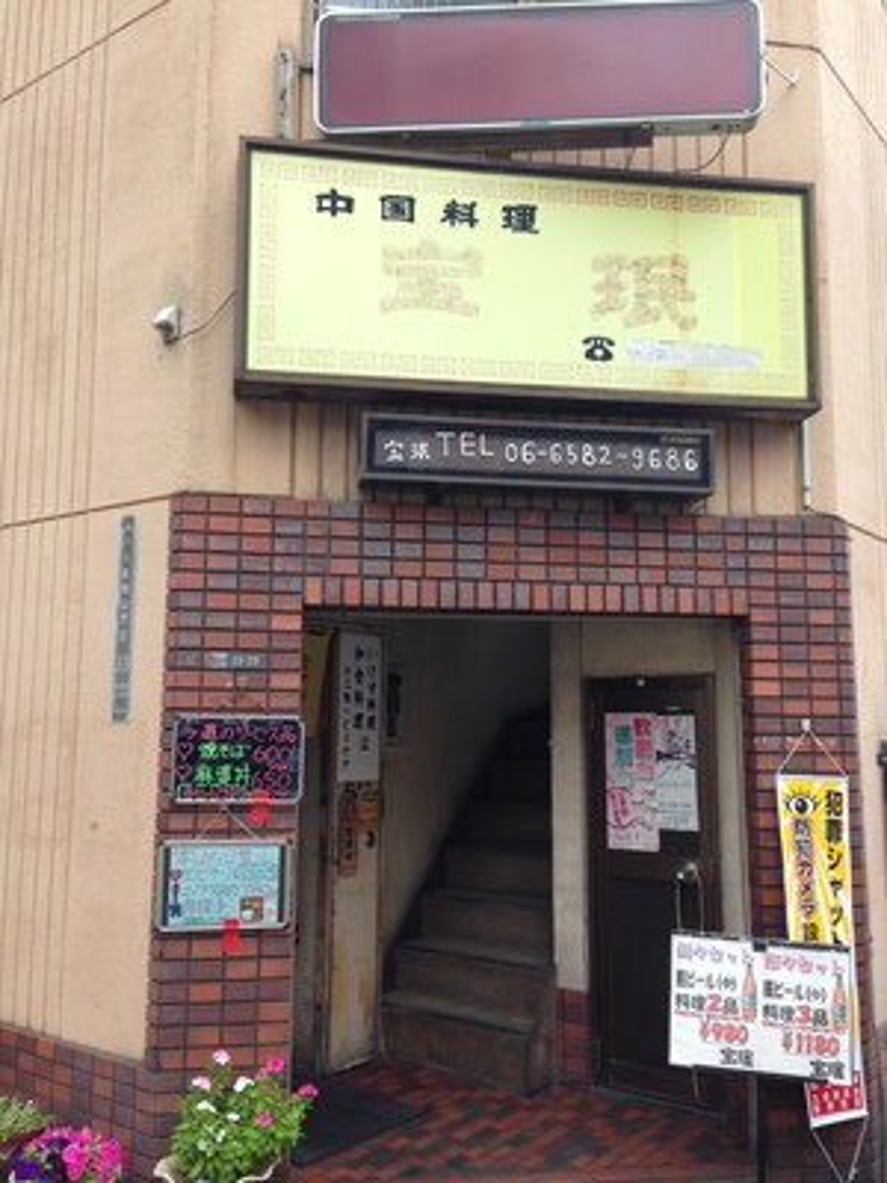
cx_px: 444
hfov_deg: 42.9
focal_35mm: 33
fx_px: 1127
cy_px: 592
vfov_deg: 55.4
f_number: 2.4
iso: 50
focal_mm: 4.12
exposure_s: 1/250
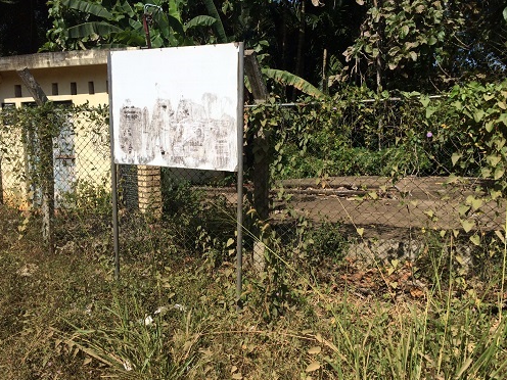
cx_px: 251
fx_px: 454
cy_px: 195
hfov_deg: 58.4
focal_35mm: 31
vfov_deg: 45.4
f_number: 2.2
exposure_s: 1/3165
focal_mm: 4.15
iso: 32
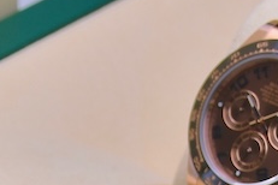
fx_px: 1668
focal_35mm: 216
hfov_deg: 9.5
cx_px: 87
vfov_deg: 6.1
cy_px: 440
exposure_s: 1/40
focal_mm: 26
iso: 100
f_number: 4
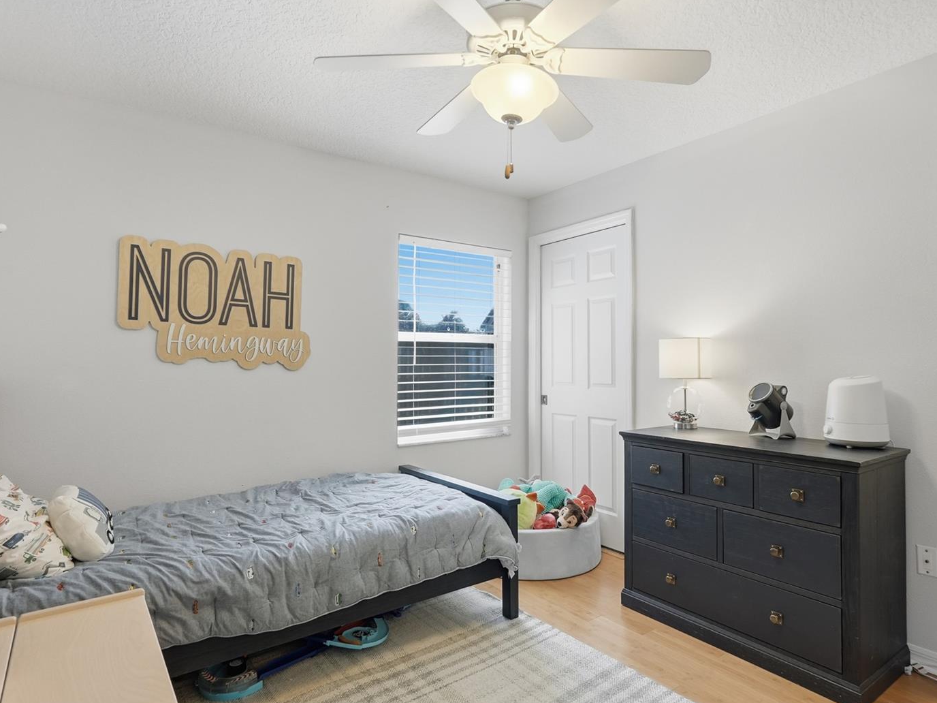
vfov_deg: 67.1
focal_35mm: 20
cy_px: 356
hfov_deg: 83.0
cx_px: 487
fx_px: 529
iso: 1600
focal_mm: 17.5
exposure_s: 1/1250
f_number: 5.6
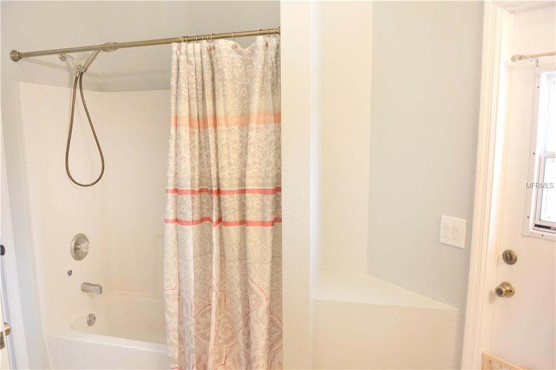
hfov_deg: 67.4
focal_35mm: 27
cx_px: 278
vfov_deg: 47.9
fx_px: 417
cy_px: 185
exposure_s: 1/60
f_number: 3.5
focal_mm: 10
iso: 400
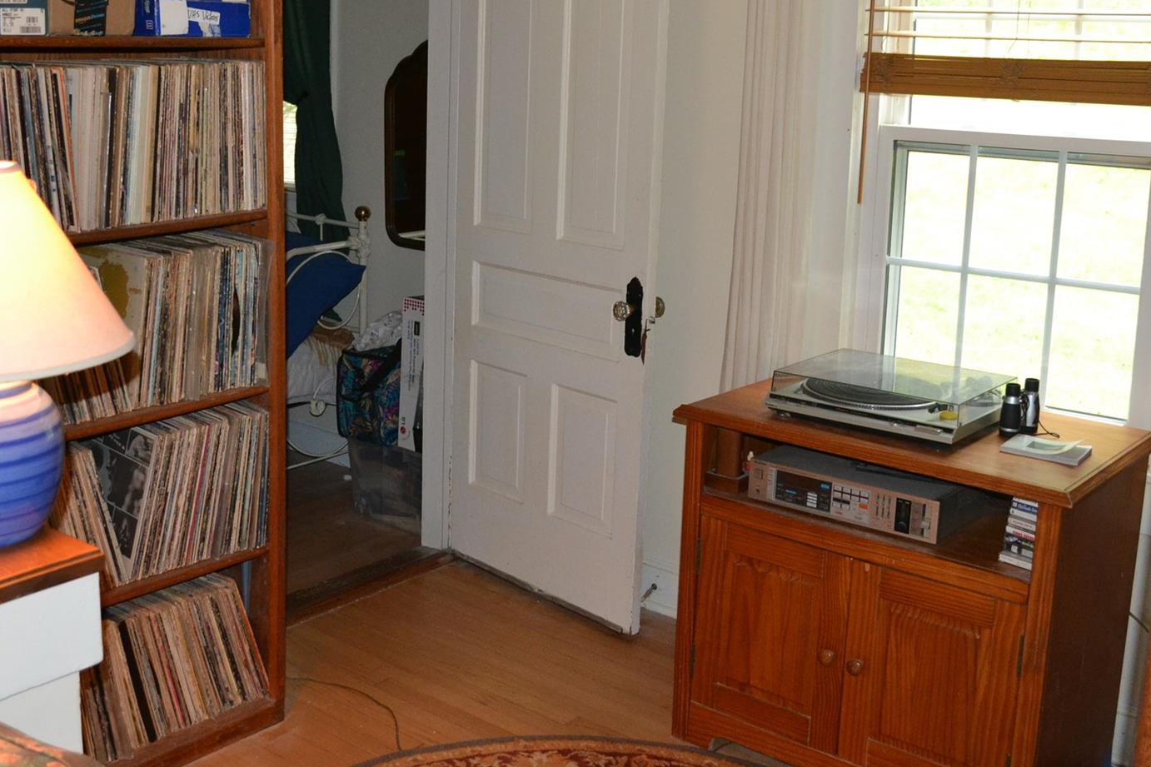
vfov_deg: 33.1
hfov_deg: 48.4
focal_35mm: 40
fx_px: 1279
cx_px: 519
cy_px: 263
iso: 1400
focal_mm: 18
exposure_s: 1/60
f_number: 3.5
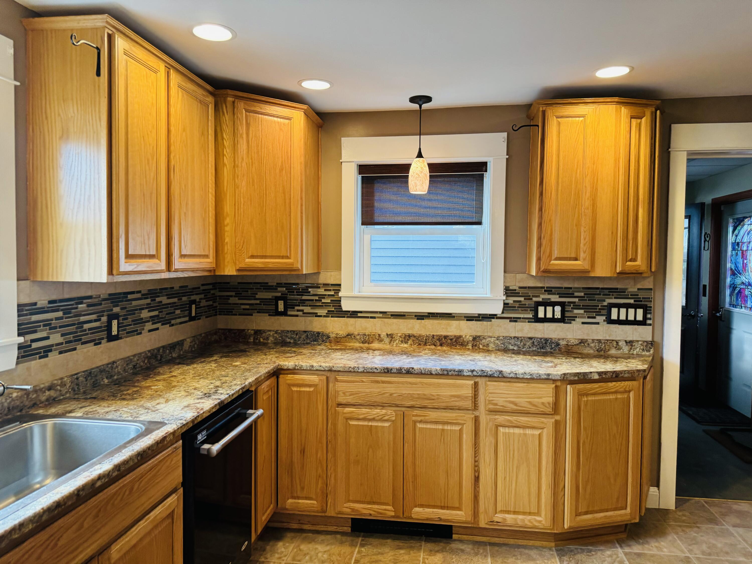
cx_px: 376
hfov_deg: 71.6
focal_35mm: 24
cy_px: 282
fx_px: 521
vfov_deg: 56.8
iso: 200
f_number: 1.78
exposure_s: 1/120
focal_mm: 6.76
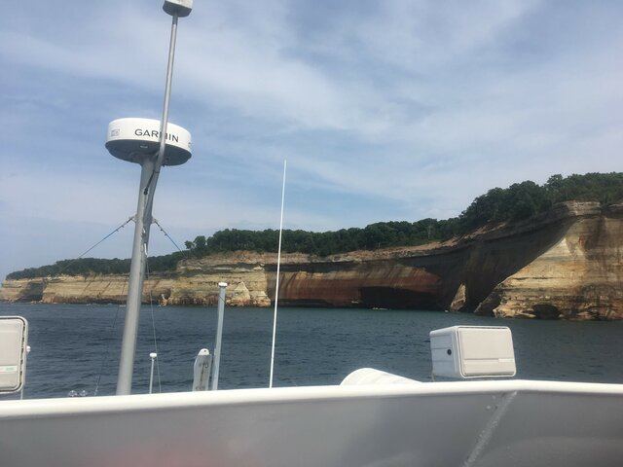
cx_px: 312
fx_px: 522
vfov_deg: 48.2
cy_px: 234
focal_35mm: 29
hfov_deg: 61.7
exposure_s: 1/2481
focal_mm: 4.15
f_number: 2.2
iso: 25
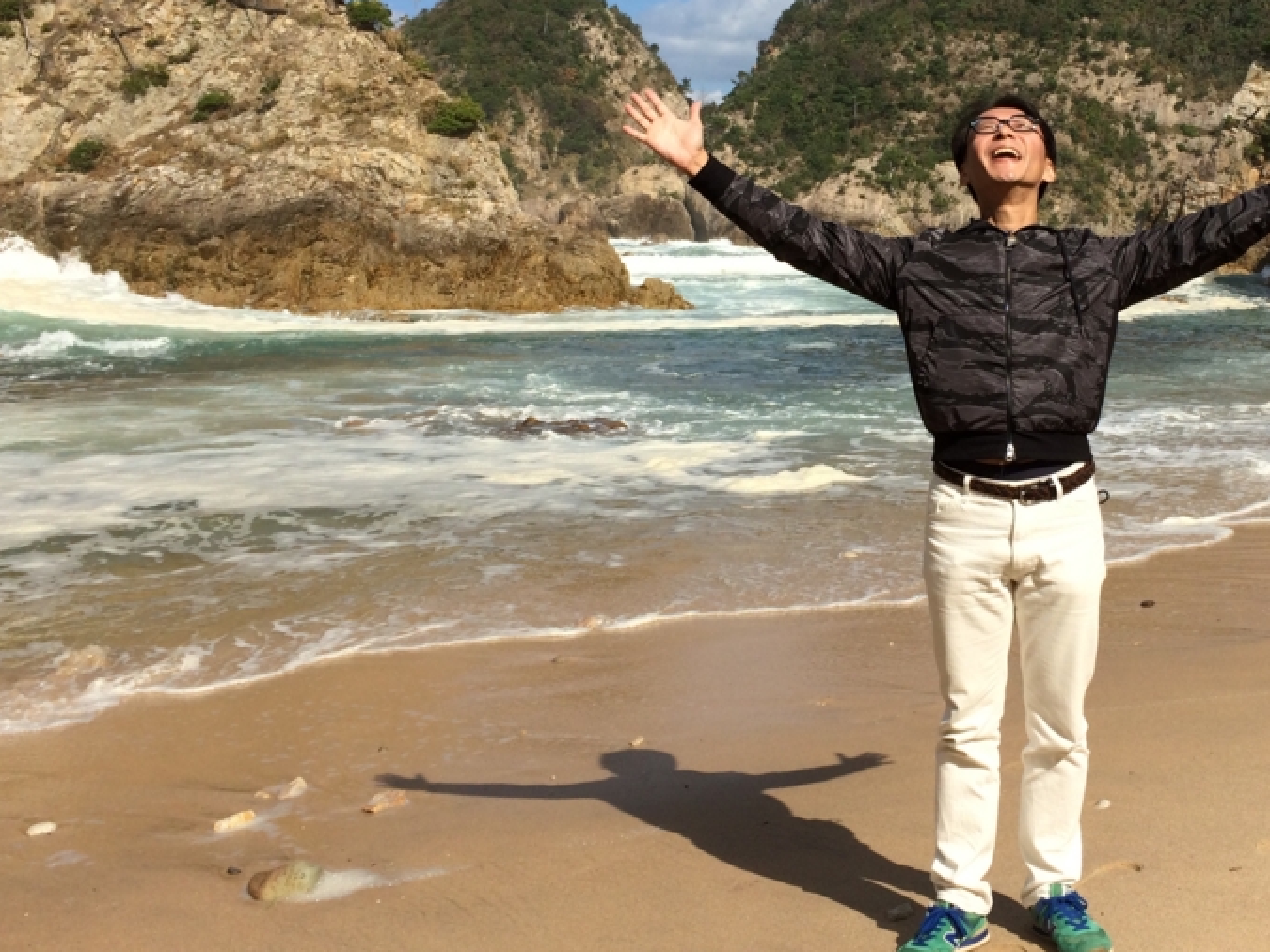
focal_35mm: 44
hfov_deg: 42.1
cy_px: 297
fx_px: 1614
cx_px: 894
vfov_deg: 32.5
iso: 32
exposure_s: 1/3165
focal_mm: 4.15
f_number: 2.2
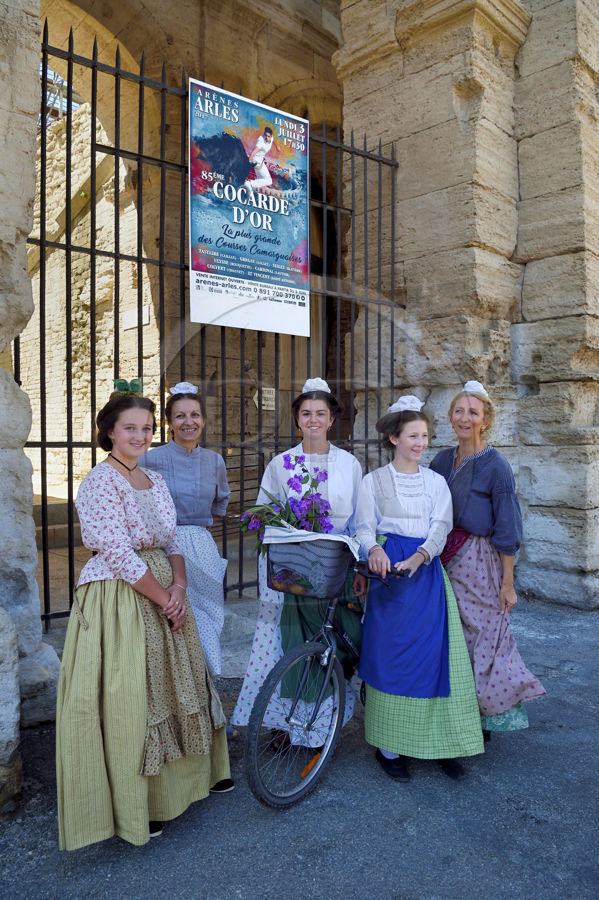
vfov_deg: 69.4
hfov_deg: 49.5
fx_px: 649
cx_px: 300
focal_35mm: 26
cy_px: 450
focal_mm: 26
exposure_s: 1/400
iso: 400
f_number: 8
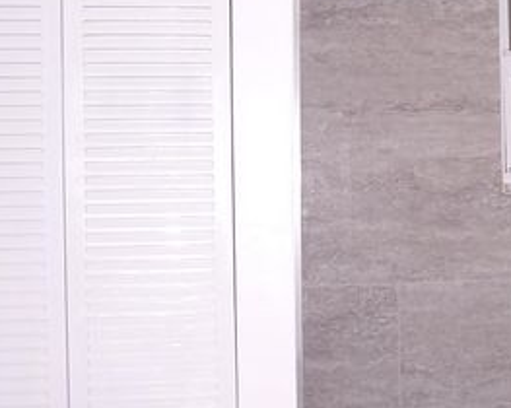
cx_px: 494
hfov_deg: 21.6
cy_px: 189
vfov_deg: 17.8
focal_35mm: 86
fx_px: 1300
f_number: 2.8
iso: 100
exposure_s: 1/60
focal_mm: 8
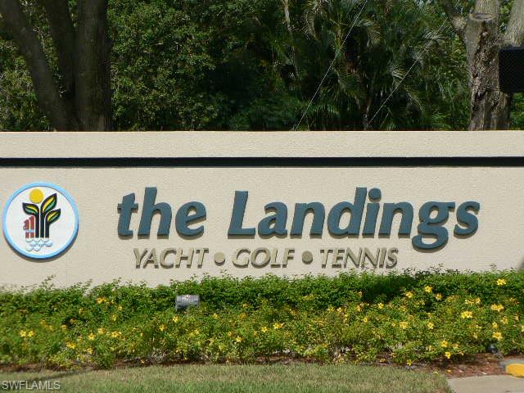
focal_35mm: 301
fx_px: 4556
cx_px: 262
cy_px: 196
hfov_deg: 6.6
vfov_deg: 4.9
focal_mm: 50.1
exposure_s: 1/640
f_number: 5.6
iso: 80
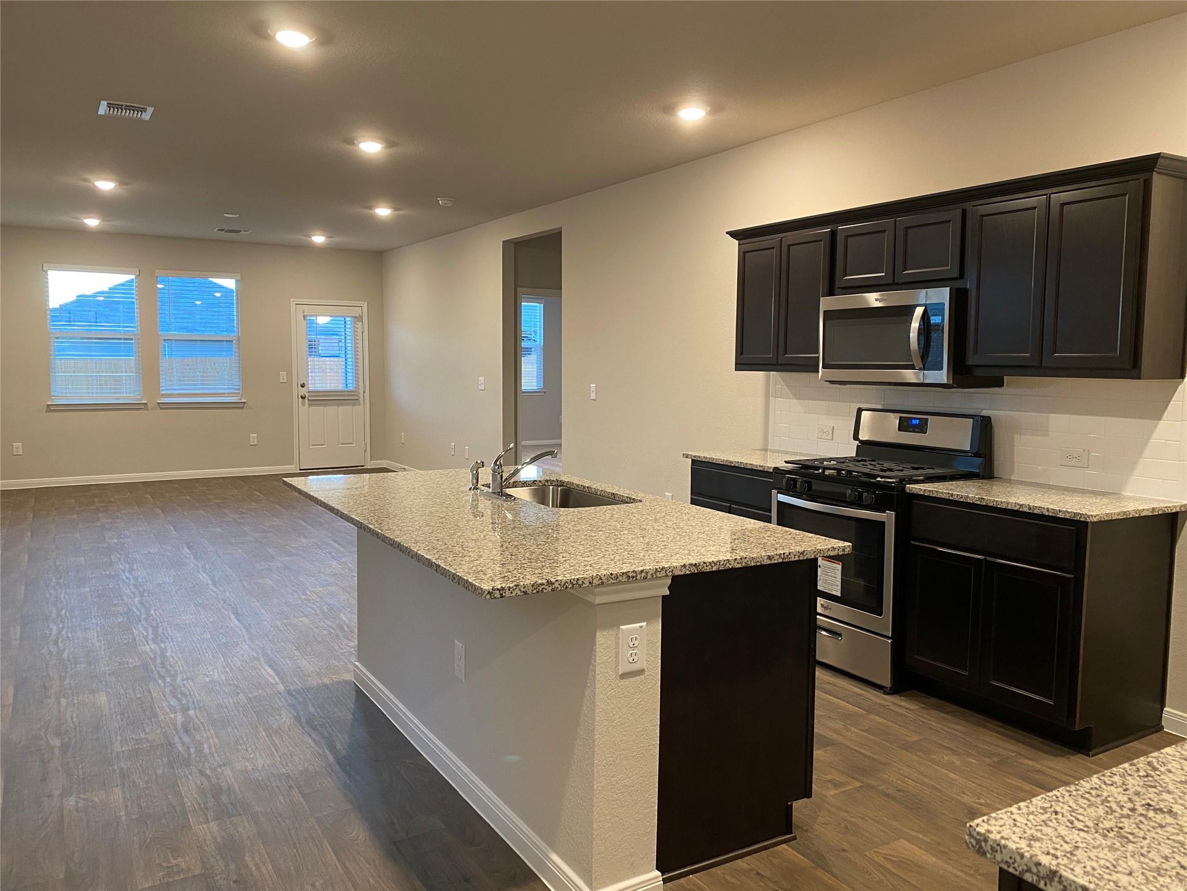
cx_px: 594
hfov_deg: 67.3
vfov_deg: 53.1
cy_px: 446
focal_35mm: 26
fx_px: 892
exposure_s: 1/60
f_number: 1.8
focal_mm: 4.25
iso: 250
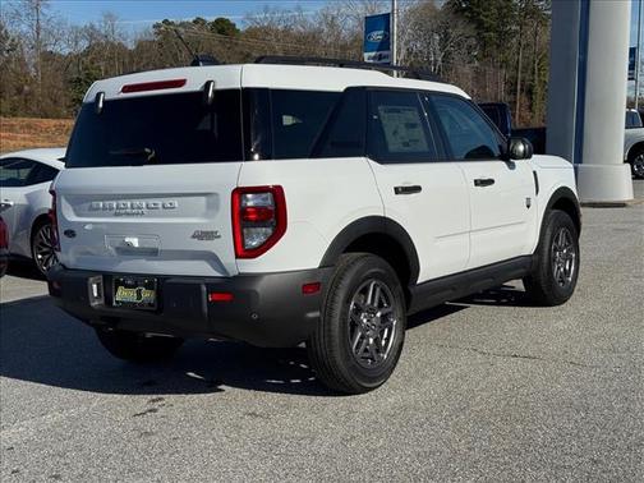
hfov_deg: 39.7
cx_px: 322
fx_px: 893
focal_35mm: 48
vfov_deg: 30.3
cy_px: 242
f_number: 1.78
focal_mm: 6.76
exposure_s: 1/9009
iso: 64
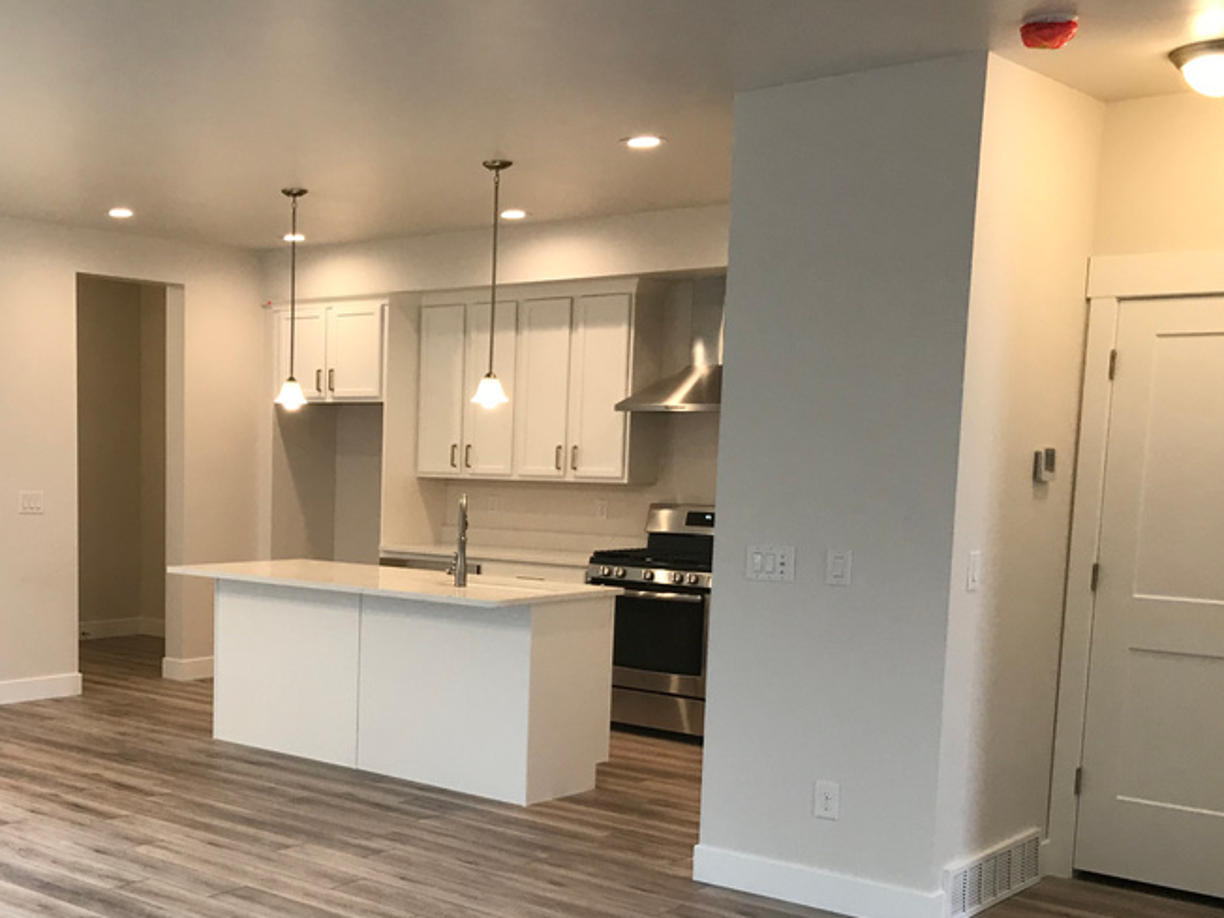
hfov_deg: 41.6
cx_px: 298
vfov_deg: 32.6
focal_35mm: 44
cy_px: 625
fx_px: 1556
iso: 25
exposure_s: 1/40
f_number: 1.8
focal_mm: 3.99
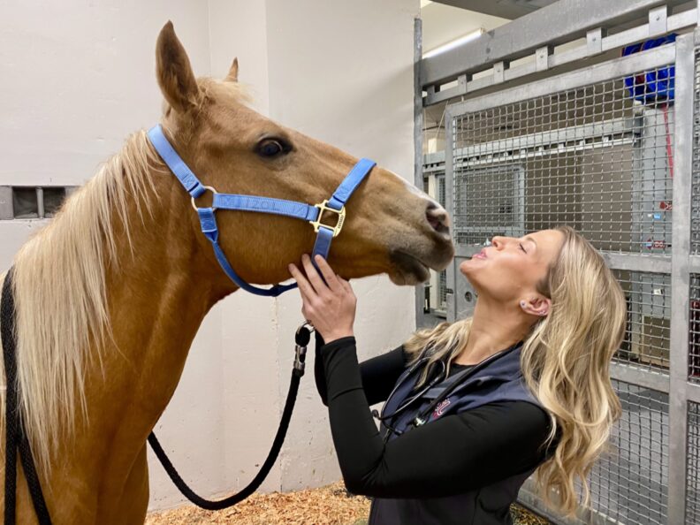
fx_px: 526
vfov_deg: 53.1
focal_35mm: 26
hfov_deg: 67.3
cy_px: 262
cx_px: 350
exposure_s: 1/60
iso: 200
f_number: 1.8
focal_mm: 4.25
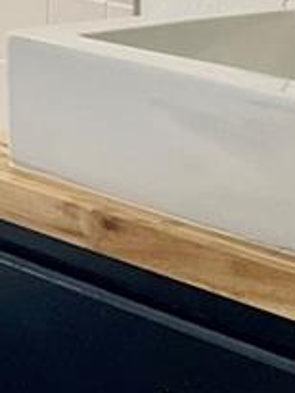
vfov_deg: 11.5
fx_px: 1930
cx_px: -318
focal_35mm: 170
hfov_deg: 8.3
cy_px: -17
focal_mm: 3
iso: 40
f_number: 1.8
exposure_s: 1/60
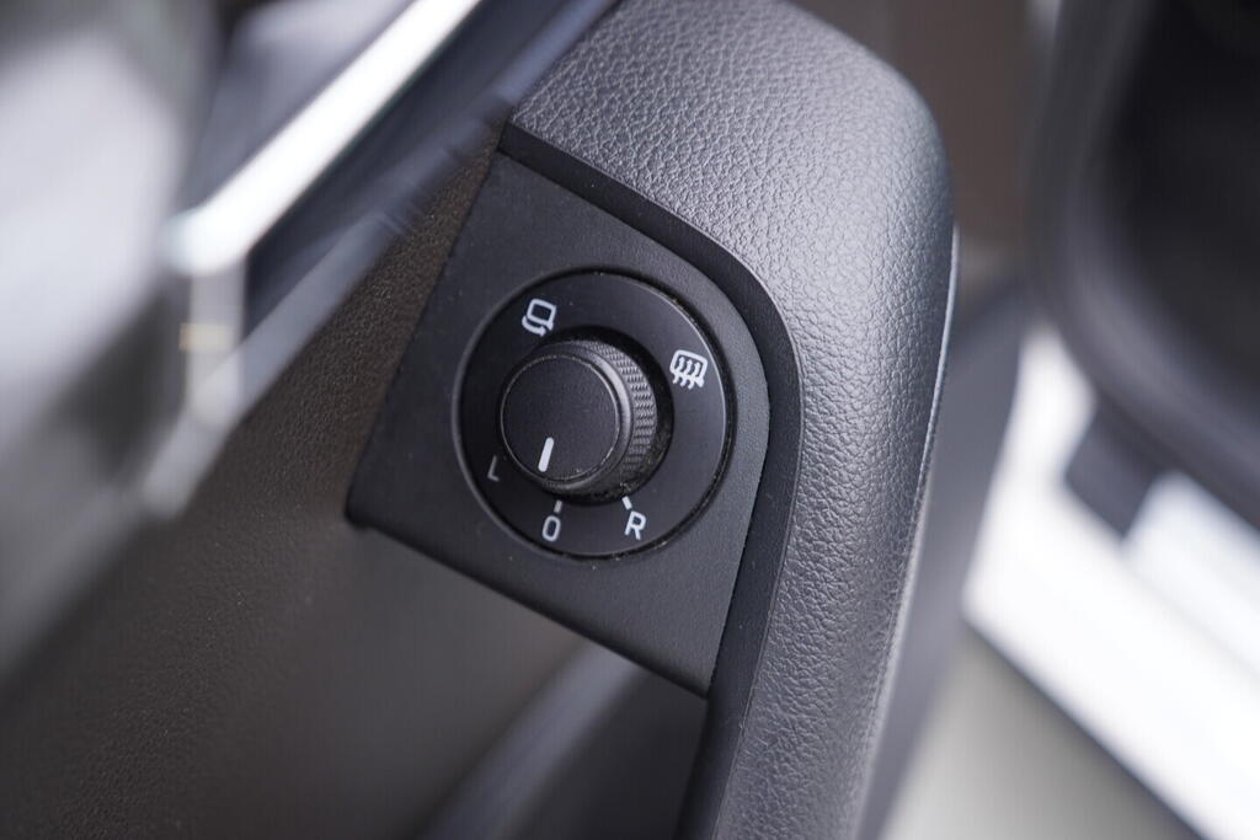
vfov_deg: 36.9
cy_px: 420
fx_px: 1260
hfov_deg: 53.1
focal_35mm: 36
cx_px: 630
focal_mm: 24
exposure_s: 1/40
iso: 250
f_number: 2.8
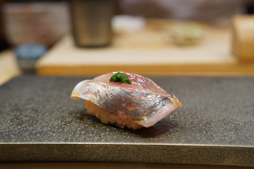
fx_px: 247
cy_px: 84
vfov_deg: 37.8
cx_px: 127
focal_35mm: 35
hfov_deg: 54.4
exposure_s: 1/160
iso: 1250
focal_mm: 35
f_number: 4
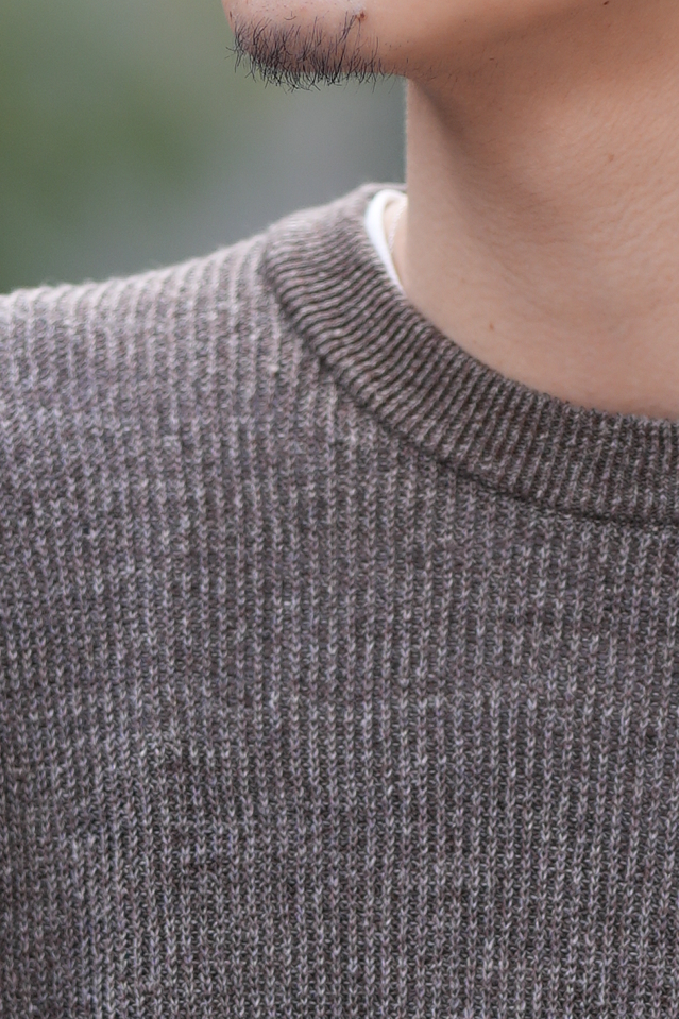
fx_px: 15650
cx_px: 710
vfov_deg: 3.7
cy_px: 787
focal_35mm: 553
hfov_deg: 2.5
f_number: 1.4
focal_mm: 85
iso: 100
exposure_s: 1/500
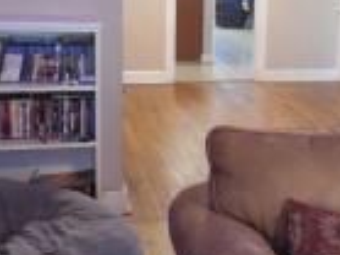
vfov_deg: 20.4
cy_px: 108
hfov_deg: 25.5
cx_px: 352
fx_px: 707
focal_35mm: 72
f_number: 3.3
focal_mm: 4.5
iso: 400
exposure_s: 1/13
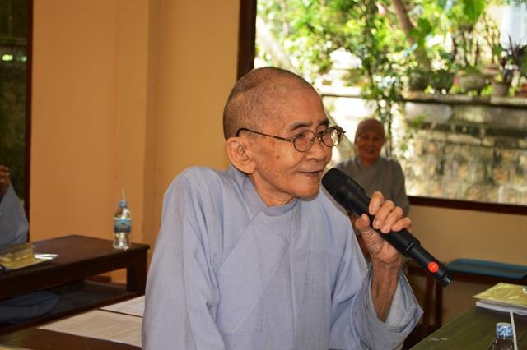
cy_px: 175
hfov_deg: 30.5
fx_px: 966
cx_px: 264
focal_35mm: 66
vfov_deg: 20.6
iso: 560
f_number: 5.3
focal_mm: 44
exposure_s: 1/60
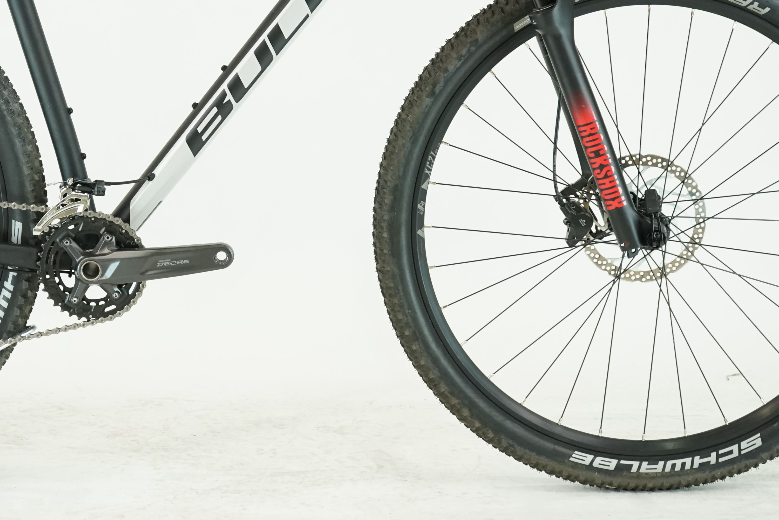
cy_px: 50
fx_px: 2250
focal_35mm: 104
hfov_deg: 19.5
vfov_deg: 13.1
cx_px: 214
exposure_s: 1/200
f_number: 5.6
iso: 1600
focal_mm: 56
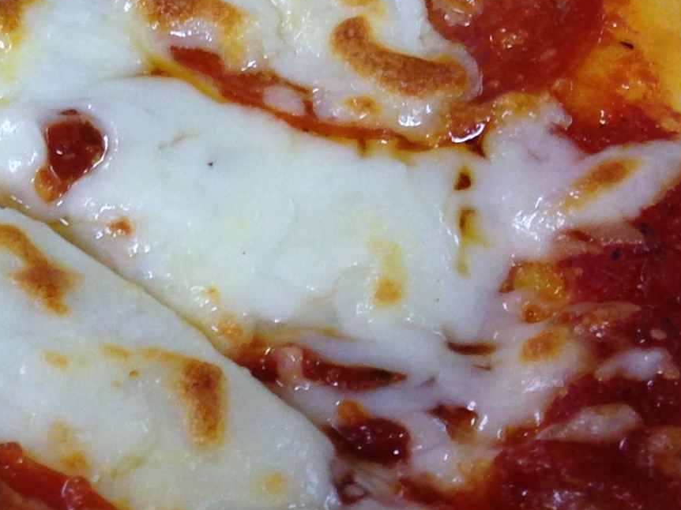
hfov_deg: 14.8
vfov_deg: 11.8
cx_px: -307
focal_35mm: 125
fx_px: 2458
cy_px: 185
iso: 80
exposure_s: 1/20
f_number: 2.4
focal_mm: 4.12
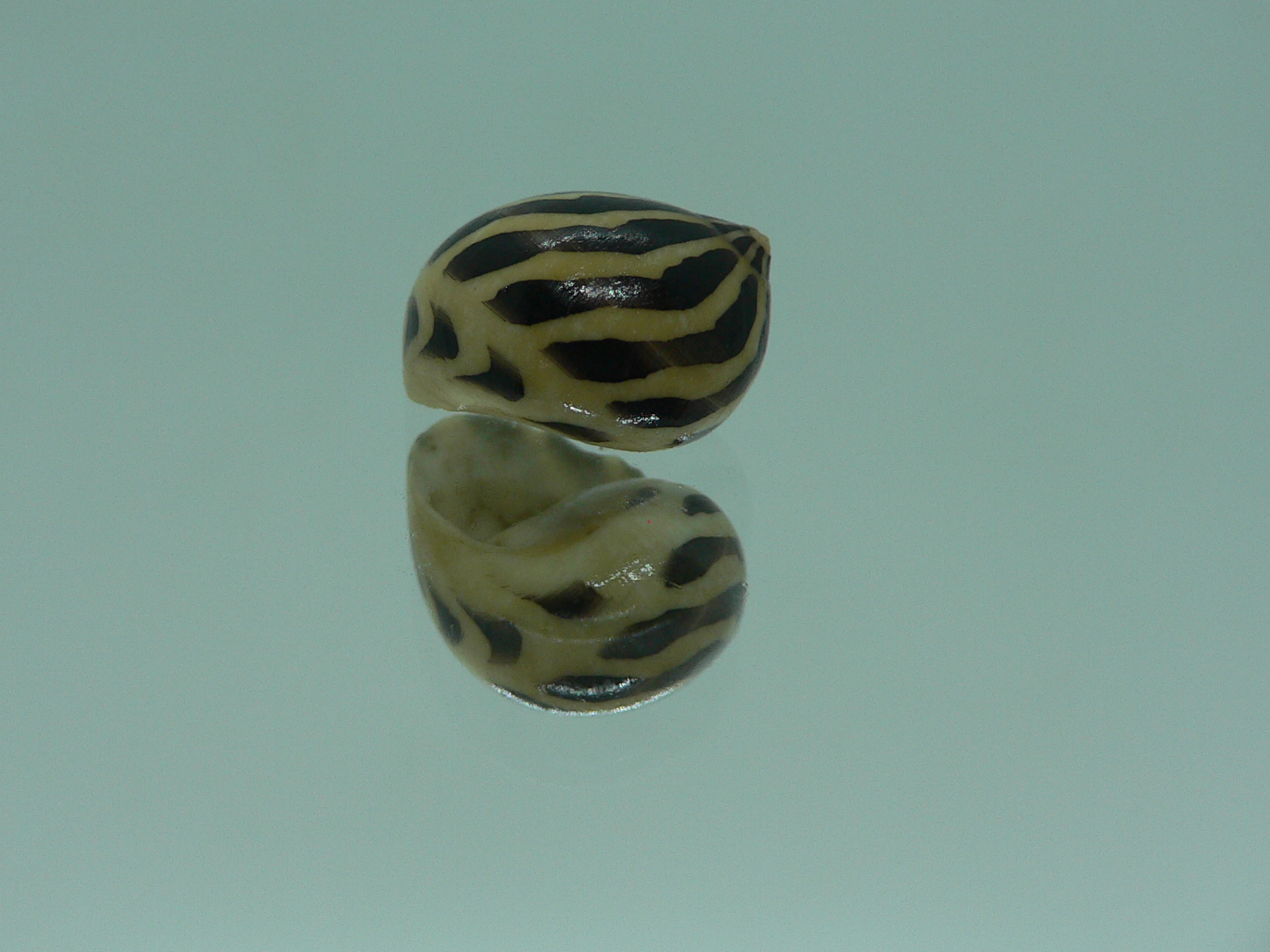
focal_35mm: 43
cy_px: 407
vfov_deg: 33.5
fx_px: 1578
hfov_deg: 43.8
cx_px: 562
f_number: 2.8
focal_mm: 4.6
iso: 80
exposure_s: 1/80
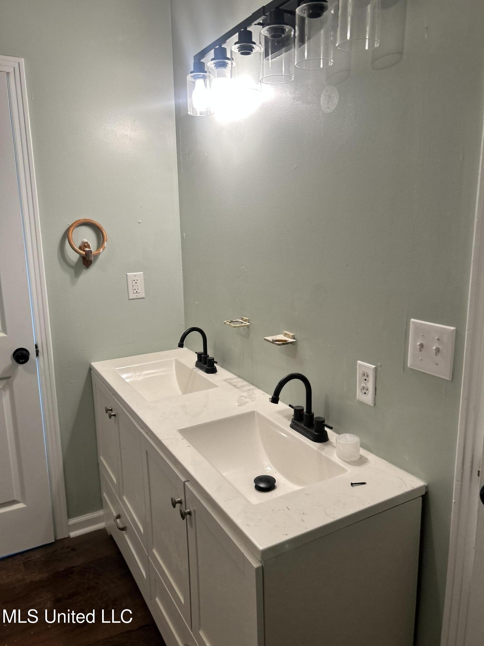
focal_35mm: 26
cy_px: 323
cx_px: 242
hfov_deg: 53.1
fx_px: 485
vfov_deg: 67.3
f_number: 1.5
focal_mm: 5.7
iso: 80
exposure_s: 1/120
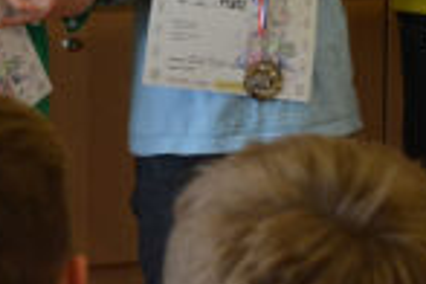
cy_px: -272
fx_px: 3325
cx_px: 246
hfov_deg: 7.3
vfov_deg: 4.8
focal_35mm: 281
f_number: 5
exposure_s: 1/60
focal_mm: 46
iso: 720
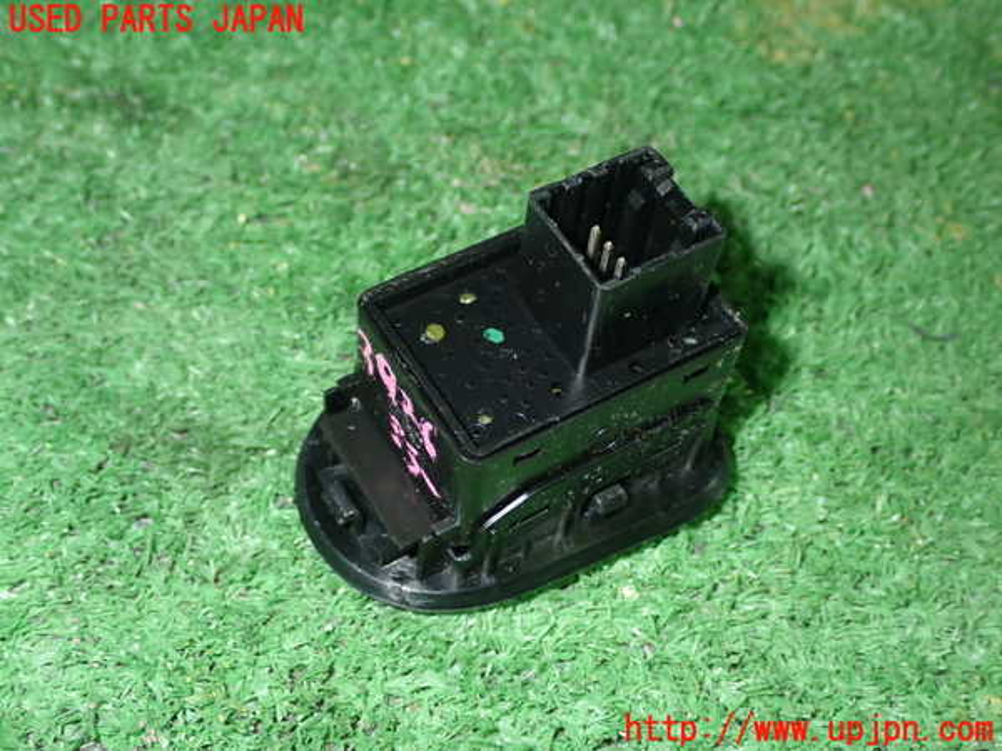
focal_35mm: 50
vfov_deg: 29.1
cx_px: 501
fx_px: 1447
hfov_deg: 38.2
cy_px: 376
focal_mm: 9.01
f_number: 9
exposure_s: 1/50
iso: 500
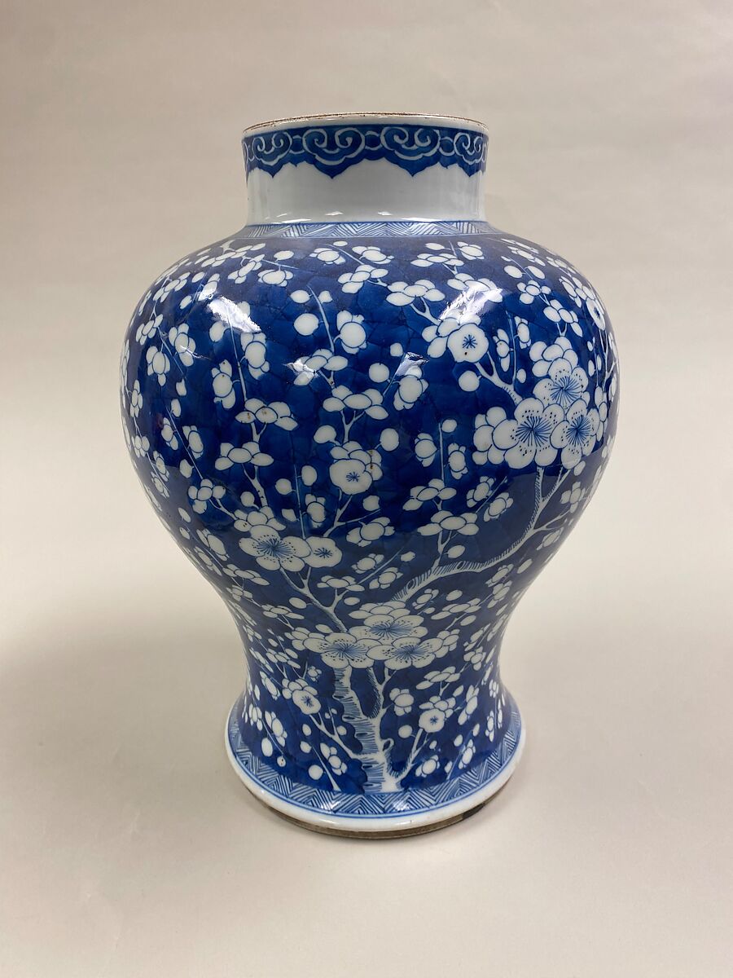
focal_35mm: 26
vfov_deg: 67.3
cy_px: 489
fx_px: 734
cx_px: 366
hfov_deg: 53.1
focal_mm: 4.25
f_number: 1.8
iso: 80
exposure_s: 1/60
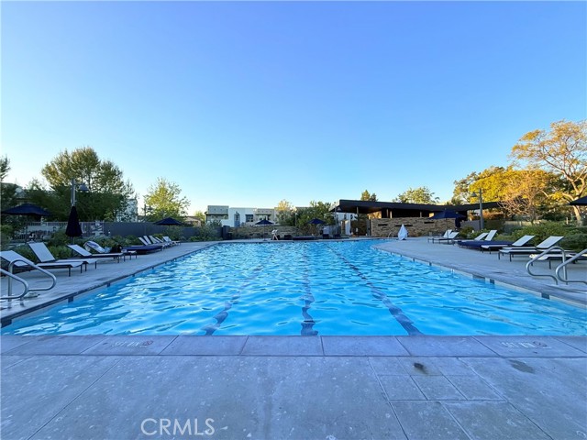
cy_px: 220
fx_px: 237
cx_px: 294
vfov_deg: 85.7
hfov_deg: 102.1
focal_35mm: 14
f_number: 2.2
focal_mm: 2.22
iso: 50
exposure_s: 1/726
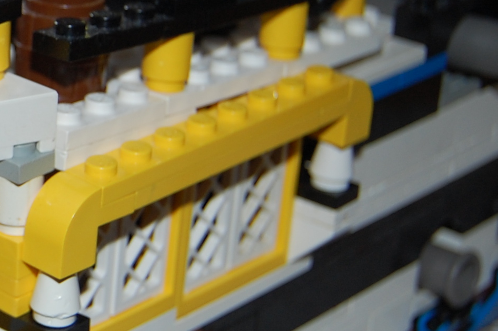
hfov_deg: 15.4
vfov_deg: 11.0
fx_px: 1714
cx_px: -226
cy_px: 74
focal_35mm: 124
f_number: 4
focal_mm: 26
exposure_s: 1/60
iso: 220
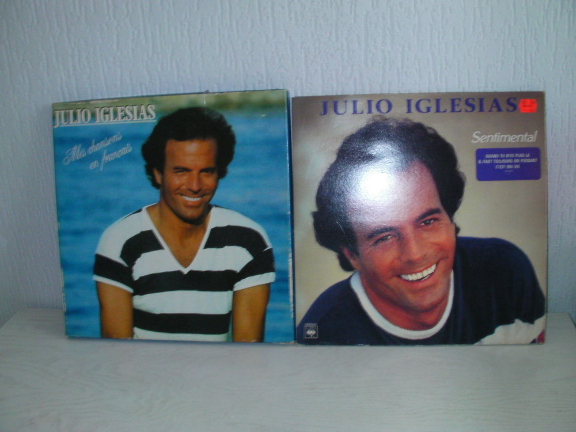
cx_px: 288
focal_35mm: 38
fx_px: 632
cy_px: 216
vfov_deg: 37.7
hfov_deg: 49.0
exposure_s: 1/30
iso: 173
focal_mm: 6.3
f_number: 5.6
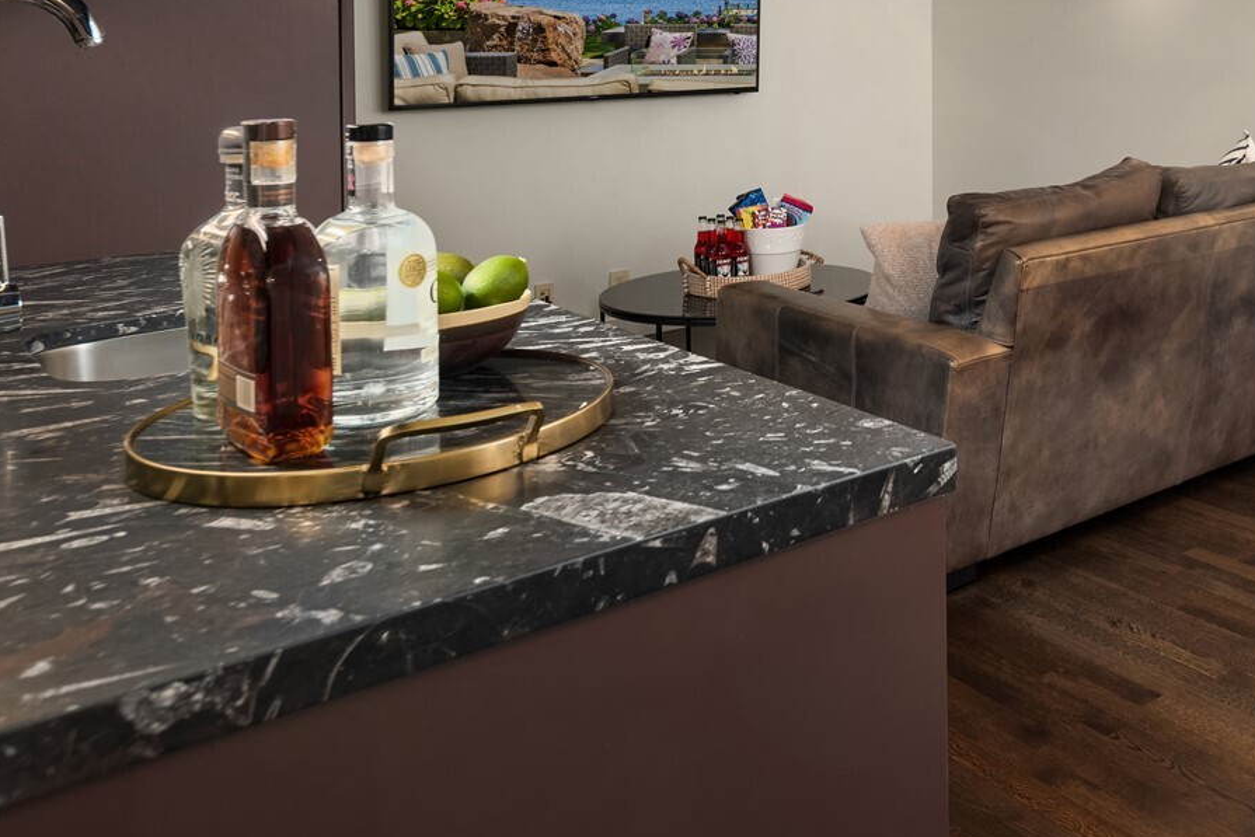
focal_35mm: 36
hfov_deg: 48.8
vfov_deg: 36.2
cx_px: 1072
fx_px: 1255
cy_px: 224
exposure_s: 3
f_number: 7.1
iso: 100
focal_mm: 19
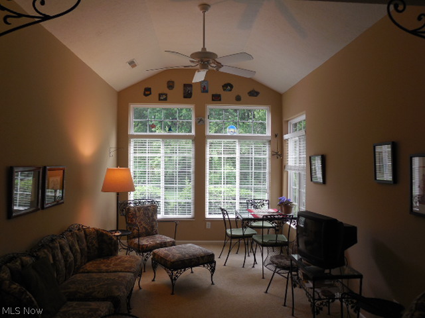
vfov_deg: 53.1
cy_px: 159
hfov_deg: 67.3
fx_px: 319
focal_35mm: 26
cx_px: 212
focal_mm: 4.6
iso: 125
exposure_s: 1/60
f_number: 3.5
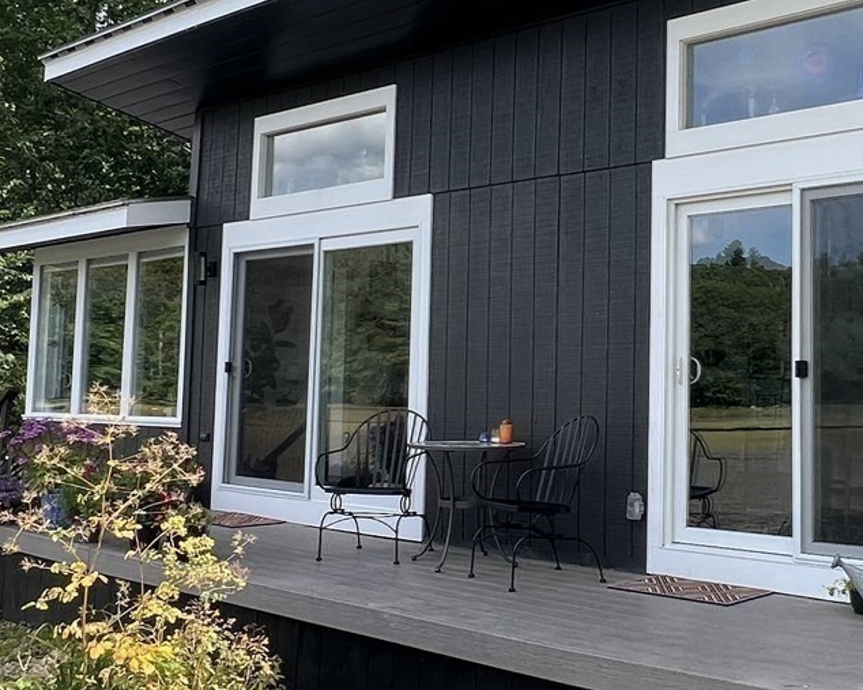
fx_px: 1047
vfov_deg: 36.4
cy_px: 294
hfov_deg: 43.7
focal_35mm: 41
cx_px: 623
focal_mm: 1.57
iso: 32
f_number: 1.8
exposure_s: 1/440
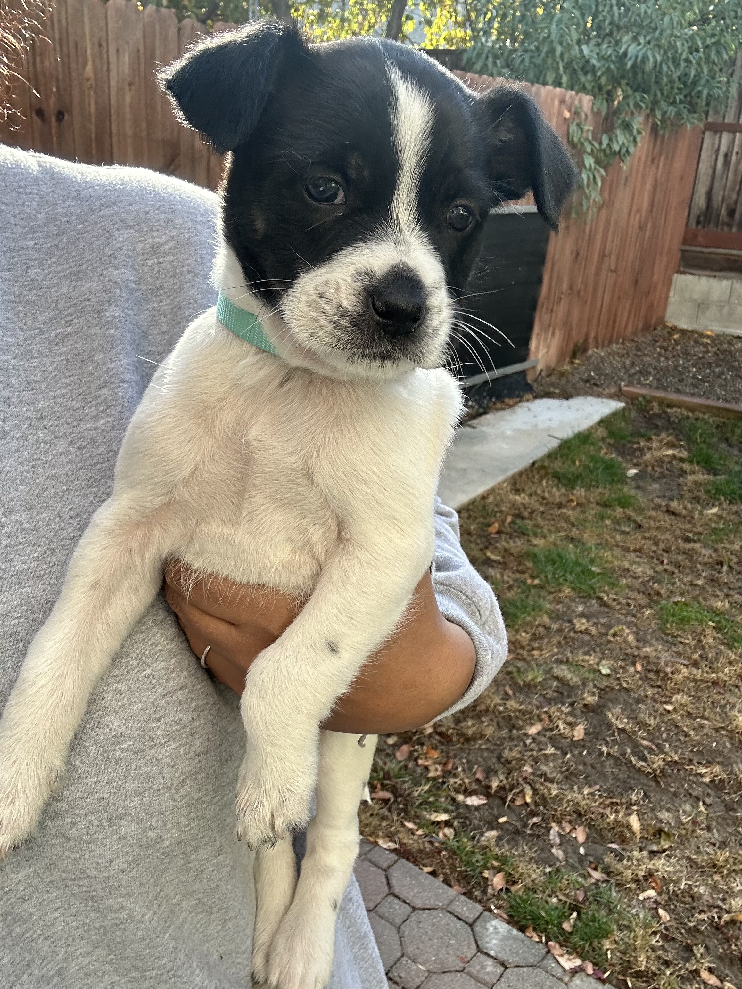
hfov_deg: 46.8
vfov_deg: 60.0
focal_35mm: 30
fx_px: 857
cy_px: 494
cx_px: 371
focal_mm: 2.69
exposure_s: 1/239
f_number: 1.9
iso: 25
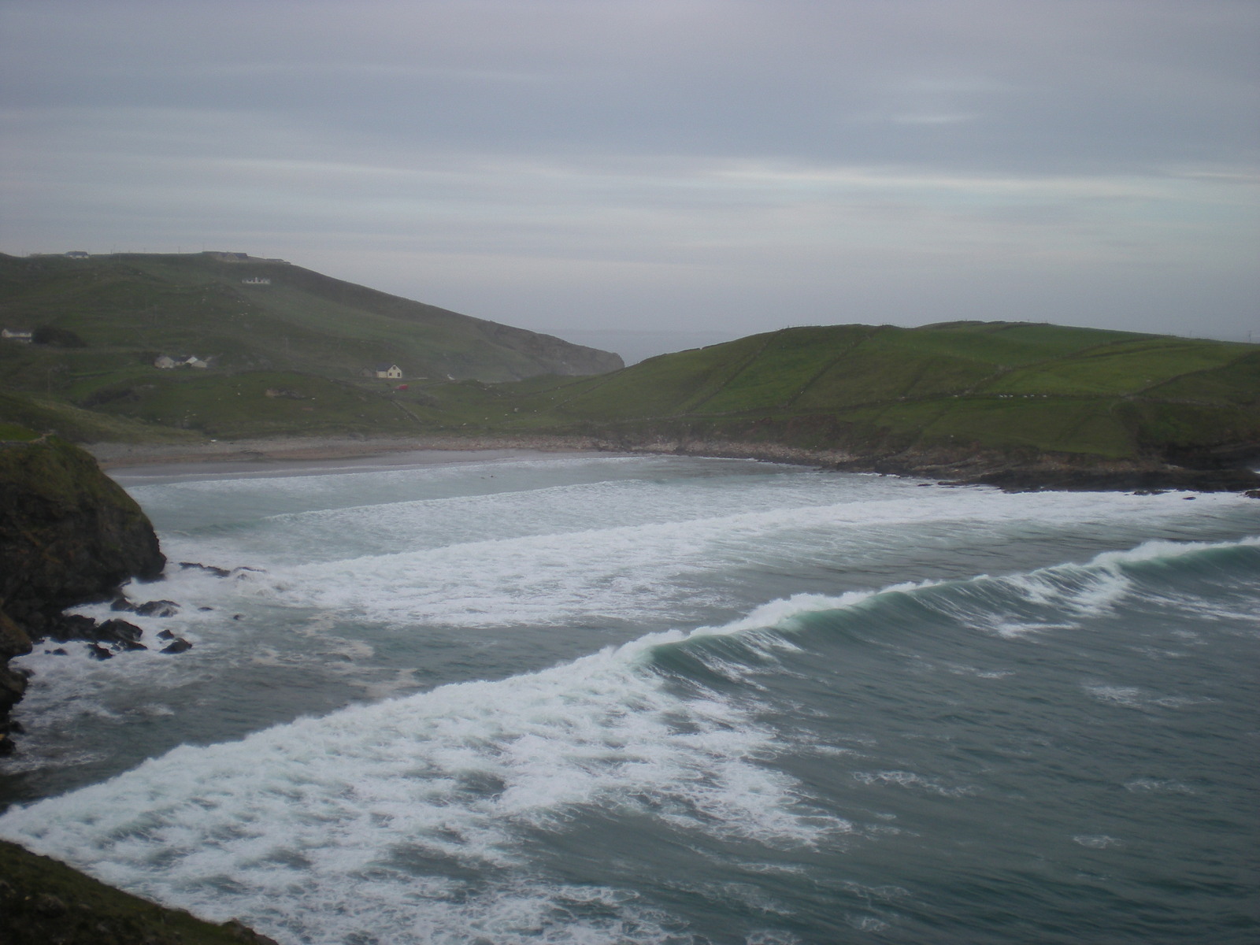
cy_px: 472
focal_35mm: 44
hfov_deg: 42.9
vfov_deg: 32.9
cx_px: 630
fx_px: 1602
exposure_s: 1/192
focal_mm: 7.4
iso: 64
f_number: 3.5
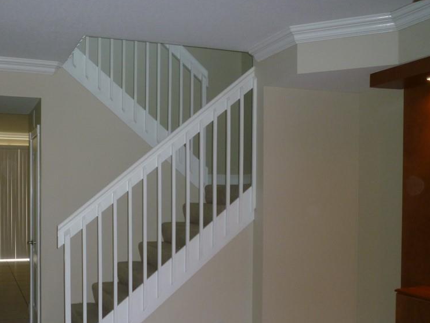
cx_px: 147
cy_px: 208
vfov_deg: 35.7
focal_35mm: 40
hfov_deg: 46.1
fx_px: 497
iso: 200
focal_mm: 5.2
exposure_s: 1/30
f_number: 3.3
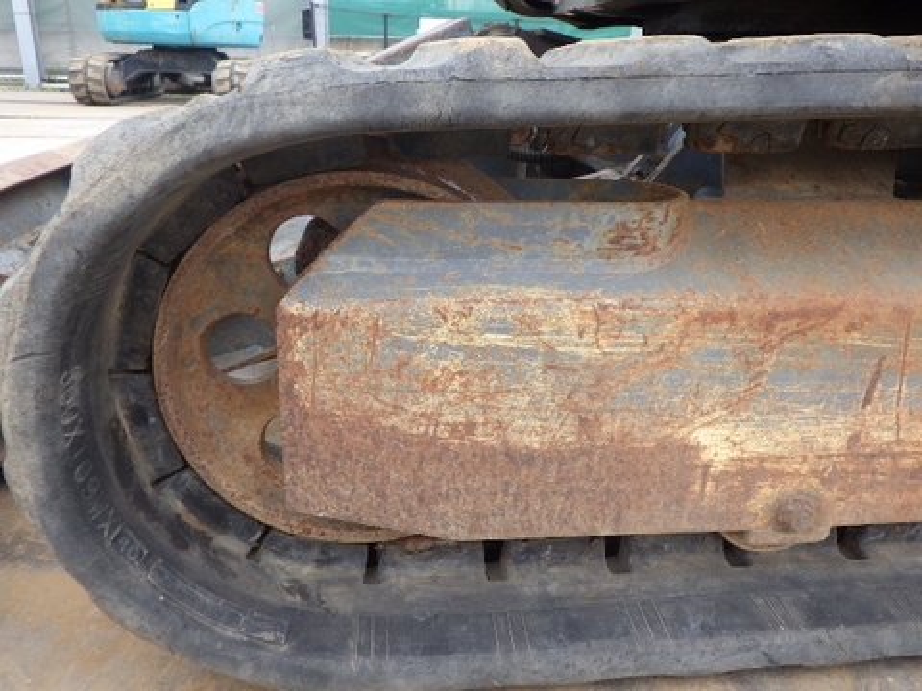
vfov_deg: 49.7
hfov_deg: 63.4
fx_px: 746
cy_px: 346
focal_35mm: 28
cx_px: 461
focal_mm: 5
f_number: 3.5
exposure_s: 1/125
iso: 125
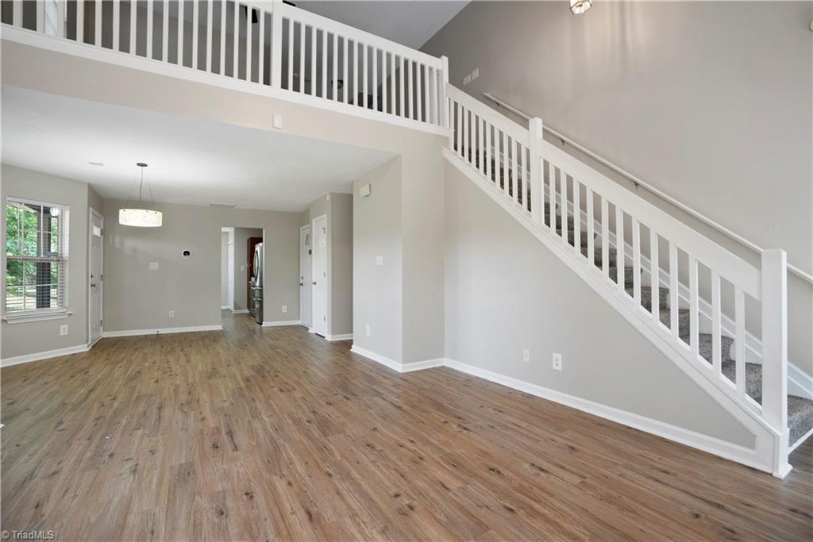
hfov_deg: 96.7
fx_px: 361
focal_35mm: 16
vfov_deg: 73.8
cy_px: 271
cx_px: 406
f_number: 7.1
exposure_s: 1/6
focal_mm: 16
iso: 500
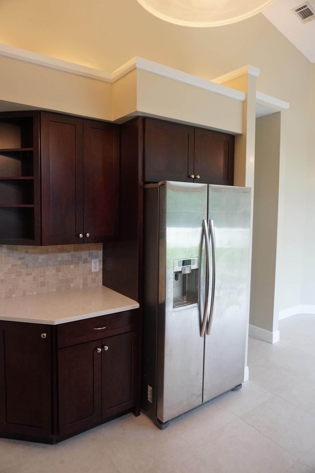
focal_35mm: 24
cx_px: 158
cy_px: 236
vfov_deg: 73.7
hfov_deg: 53.1
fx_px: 315
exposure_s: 1/160
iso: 1600
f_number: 3.5
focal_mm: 16
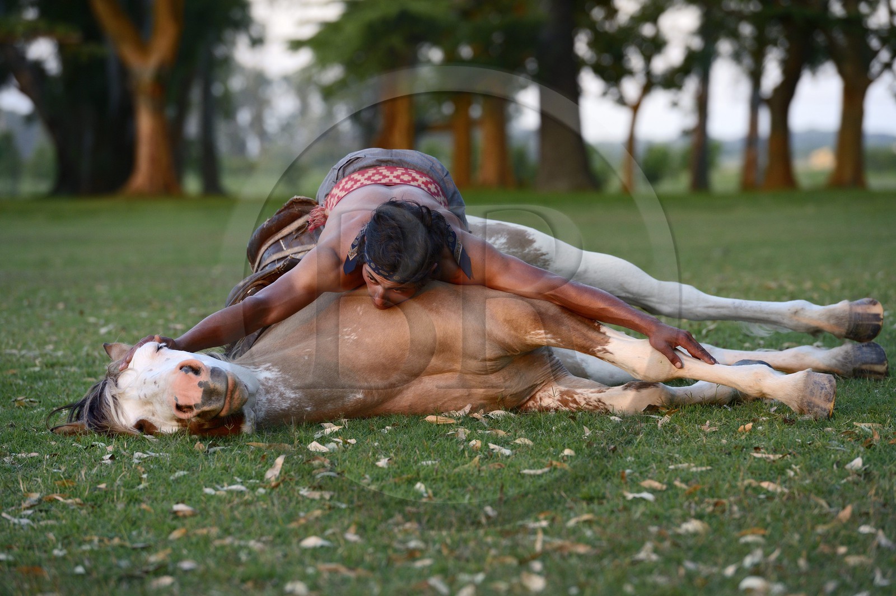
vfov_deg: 6.9
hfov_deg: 10.3
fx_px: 4974
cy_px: 298
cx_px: 448
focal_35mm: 200
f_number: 5.6
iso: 800
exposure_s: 1/160
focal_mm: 200
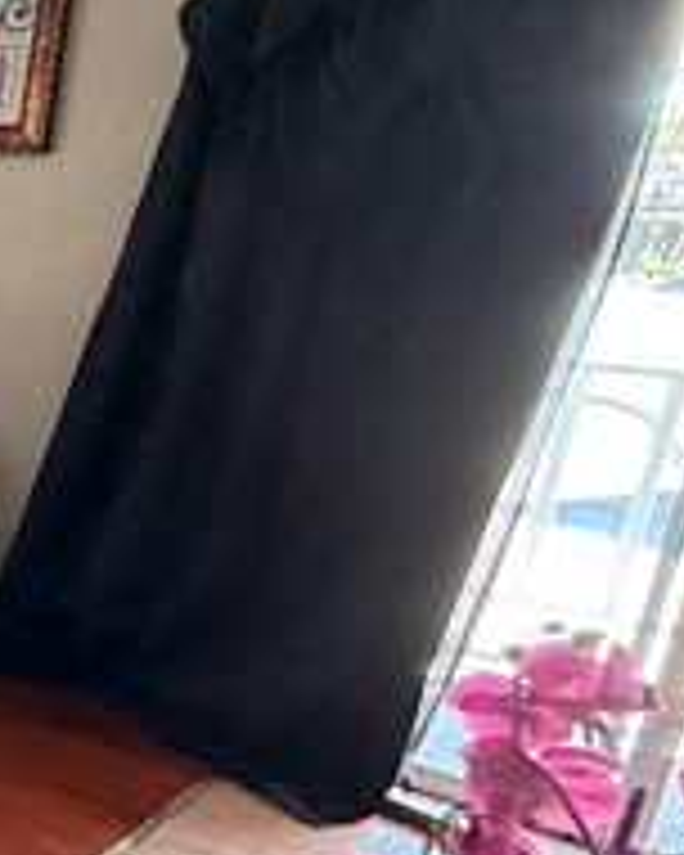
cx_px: -652
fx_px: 1164
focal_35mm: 46
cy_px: 459
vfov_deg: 40.3
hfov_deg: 19.7
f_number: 2.2
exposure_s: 1/61
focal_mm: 2.22
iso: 320
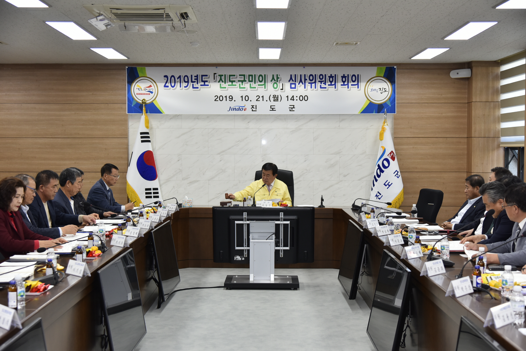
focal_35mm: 52
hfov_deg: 38.2
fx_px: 760
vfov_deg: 26.0
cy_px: 176
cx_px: 263
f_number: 4.5
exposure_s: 1/125
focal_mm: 52
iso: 640
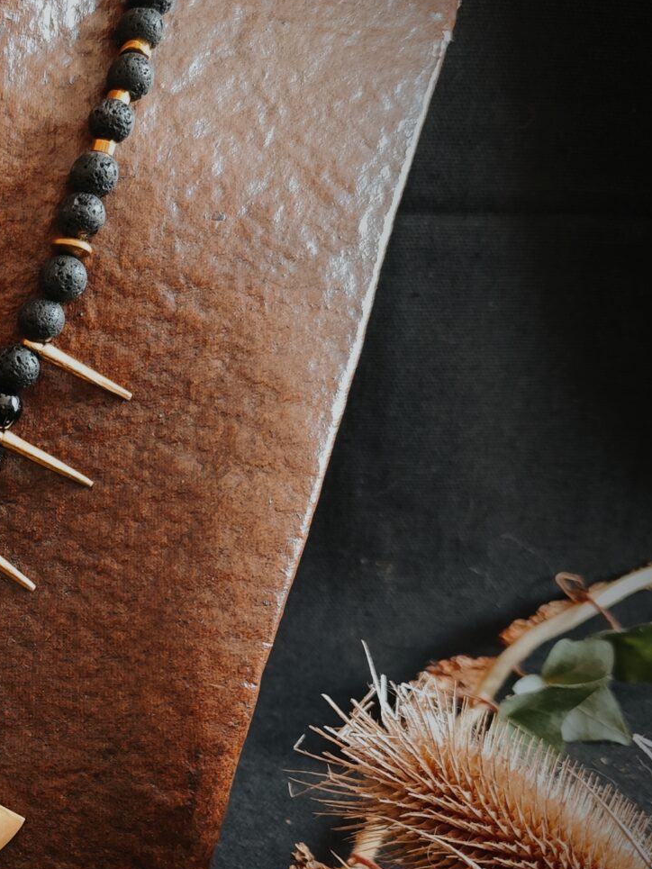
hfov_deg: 22.1
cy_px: 579
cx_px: -142
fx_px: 1532
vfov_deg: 31.4
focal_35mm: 61
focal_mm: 6.19
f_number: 1.65
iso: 400
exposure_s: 1/50
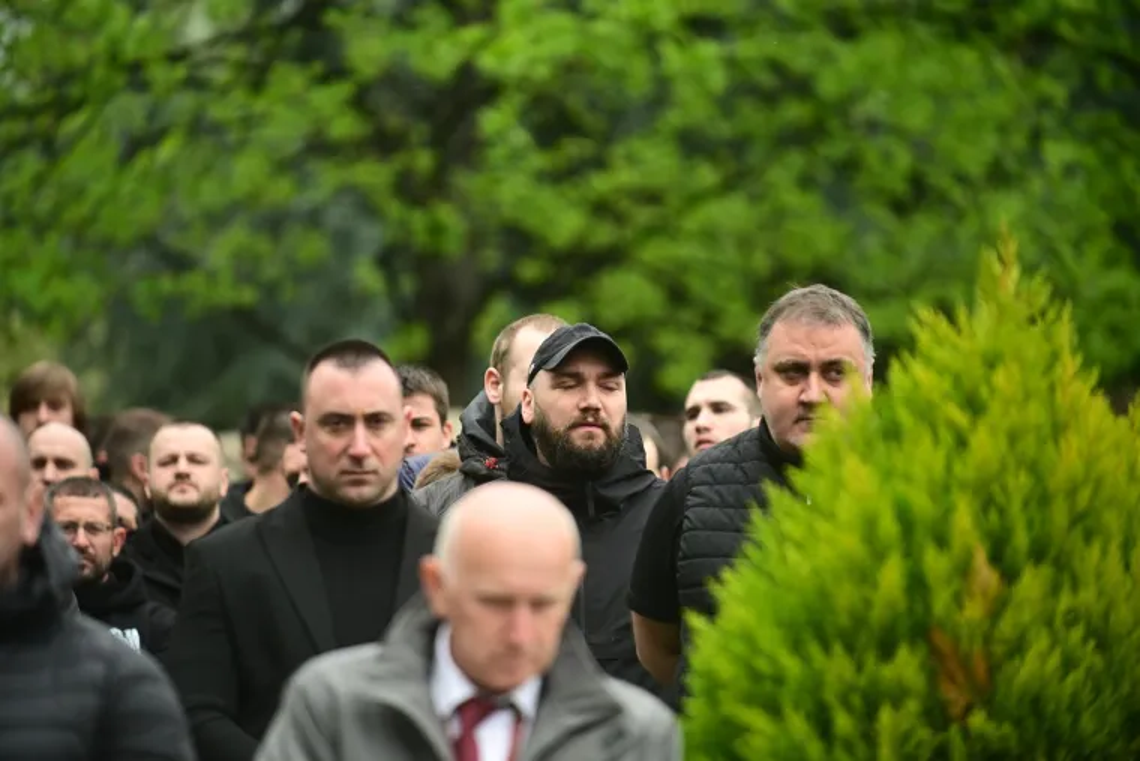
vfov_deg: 6.9
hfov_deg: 10.3
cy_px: 380
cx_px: 570
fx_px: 6334
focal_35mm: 200
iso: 640
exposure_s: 1/2500
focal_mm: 200
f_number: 2.8
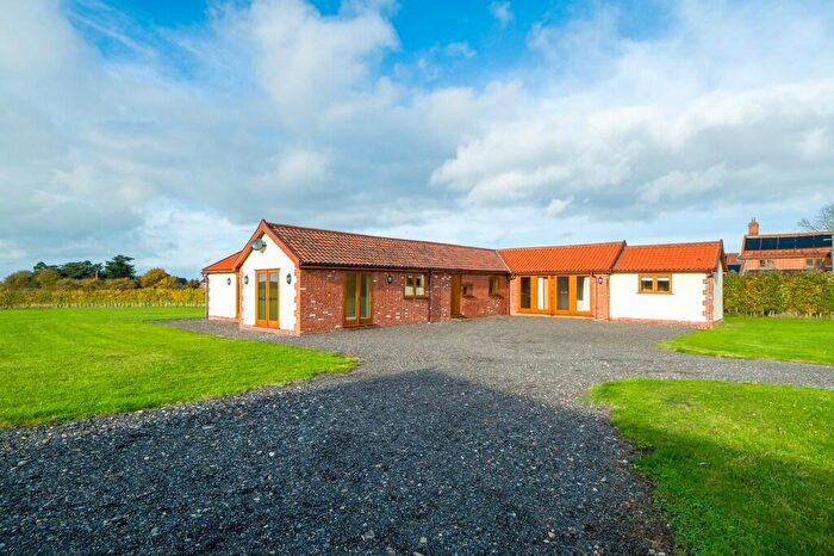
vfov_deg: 67.3
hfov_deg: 90.0
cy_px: 278
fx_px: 417
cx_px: 417
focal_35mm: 18
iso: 160
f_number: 9
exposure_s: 1/250
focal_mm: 11.8
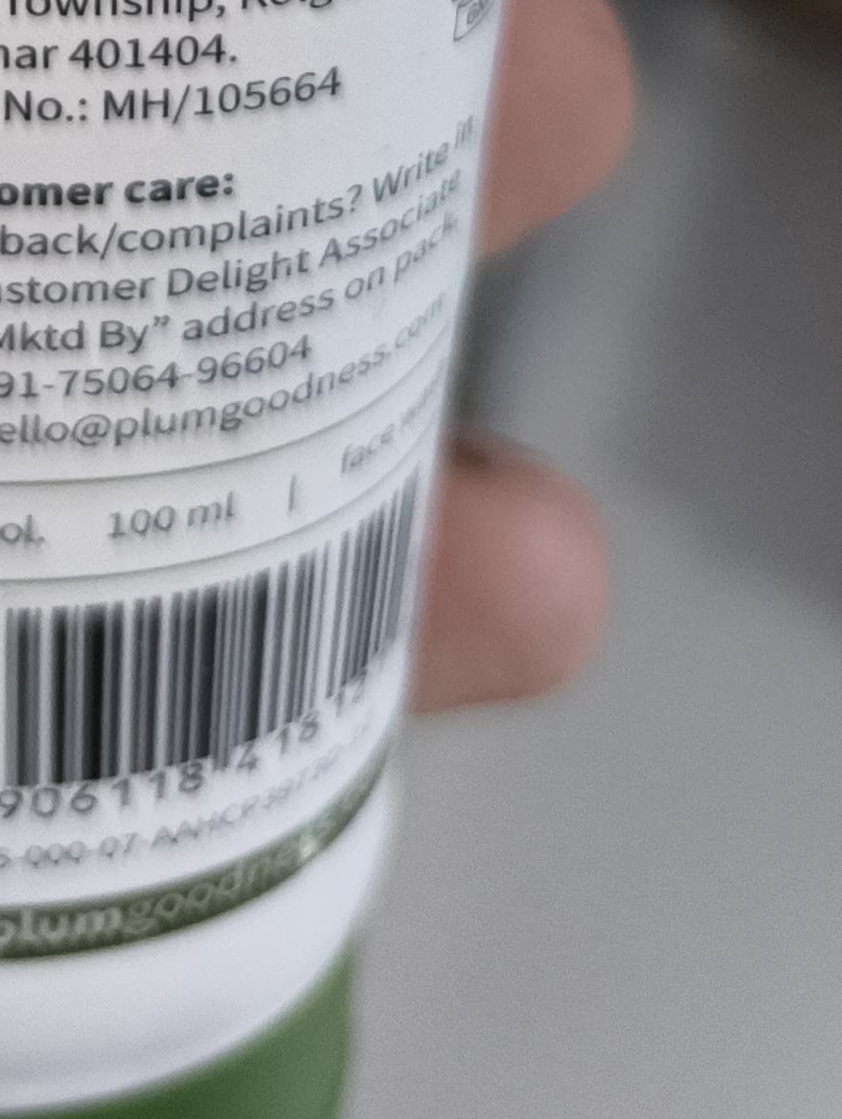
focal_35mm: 83
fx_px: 2686
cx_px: -135
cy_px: -750
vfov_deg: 19.2
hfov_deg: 17.1
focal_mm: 5.56
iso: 1010
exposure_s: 1/50
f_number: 1.87
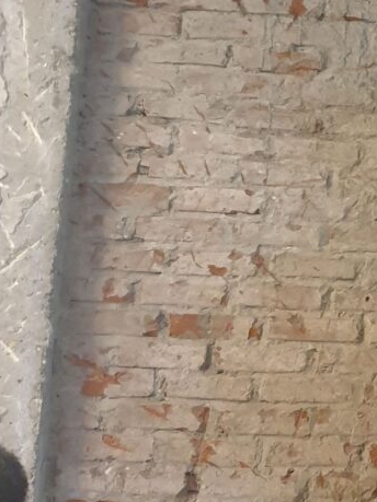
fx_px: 1264
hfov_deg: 15.7
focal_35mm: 87
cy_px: 172
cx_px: 548
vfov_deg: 22.4
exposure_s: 1/50
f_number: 1.5
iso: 320
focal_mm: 4.3
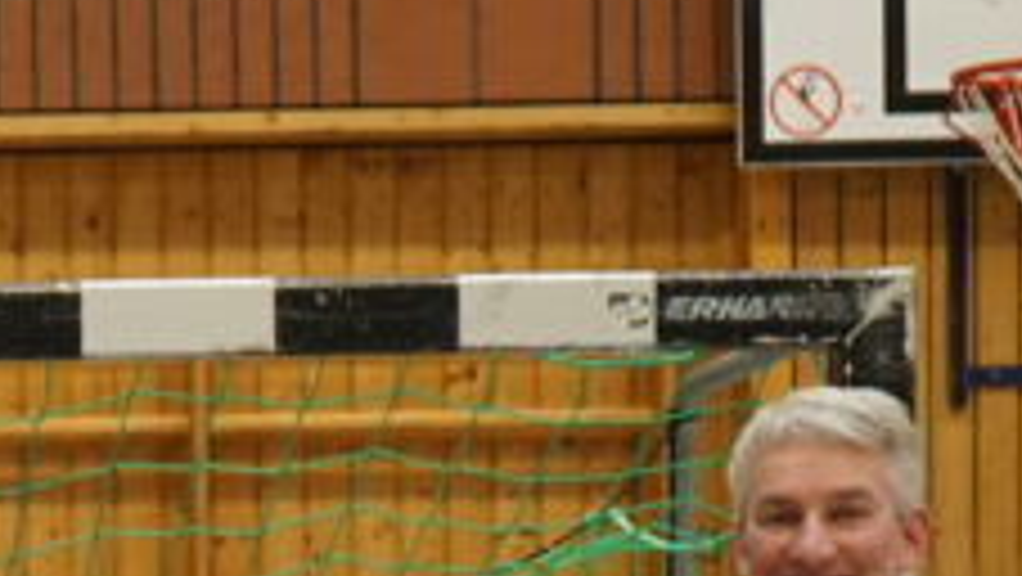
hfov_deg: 9.5
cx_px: -459
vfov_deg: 5.3
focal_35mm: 222
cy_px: 1249
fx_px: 6020
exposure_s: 1/100
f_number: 4.5
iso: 640
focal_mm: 47
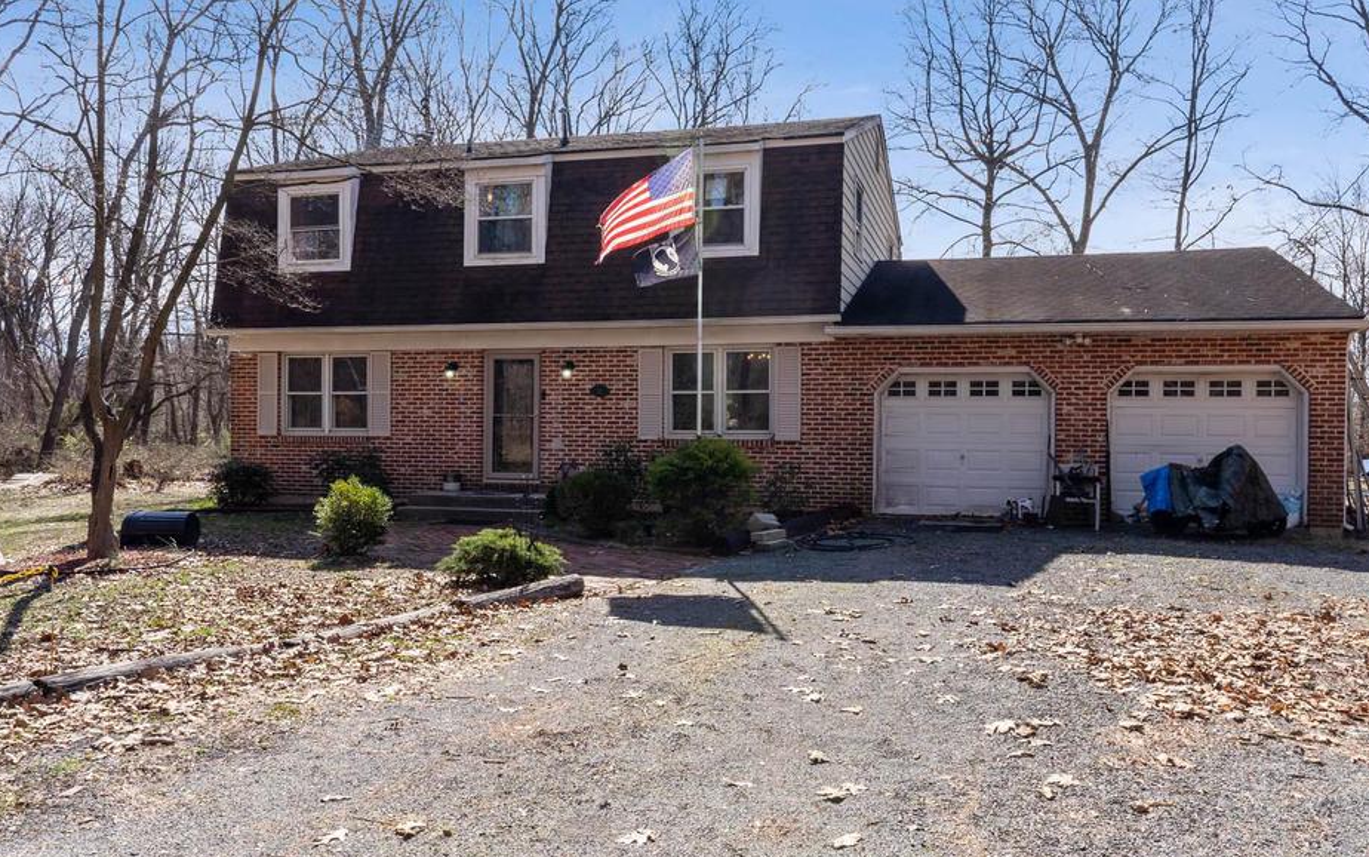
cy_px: 449
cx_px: 726
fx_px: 1008
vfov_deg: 46.0
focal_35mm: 27
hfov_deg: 68.3
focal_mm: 17
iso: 100
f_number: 13
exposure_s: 1/100
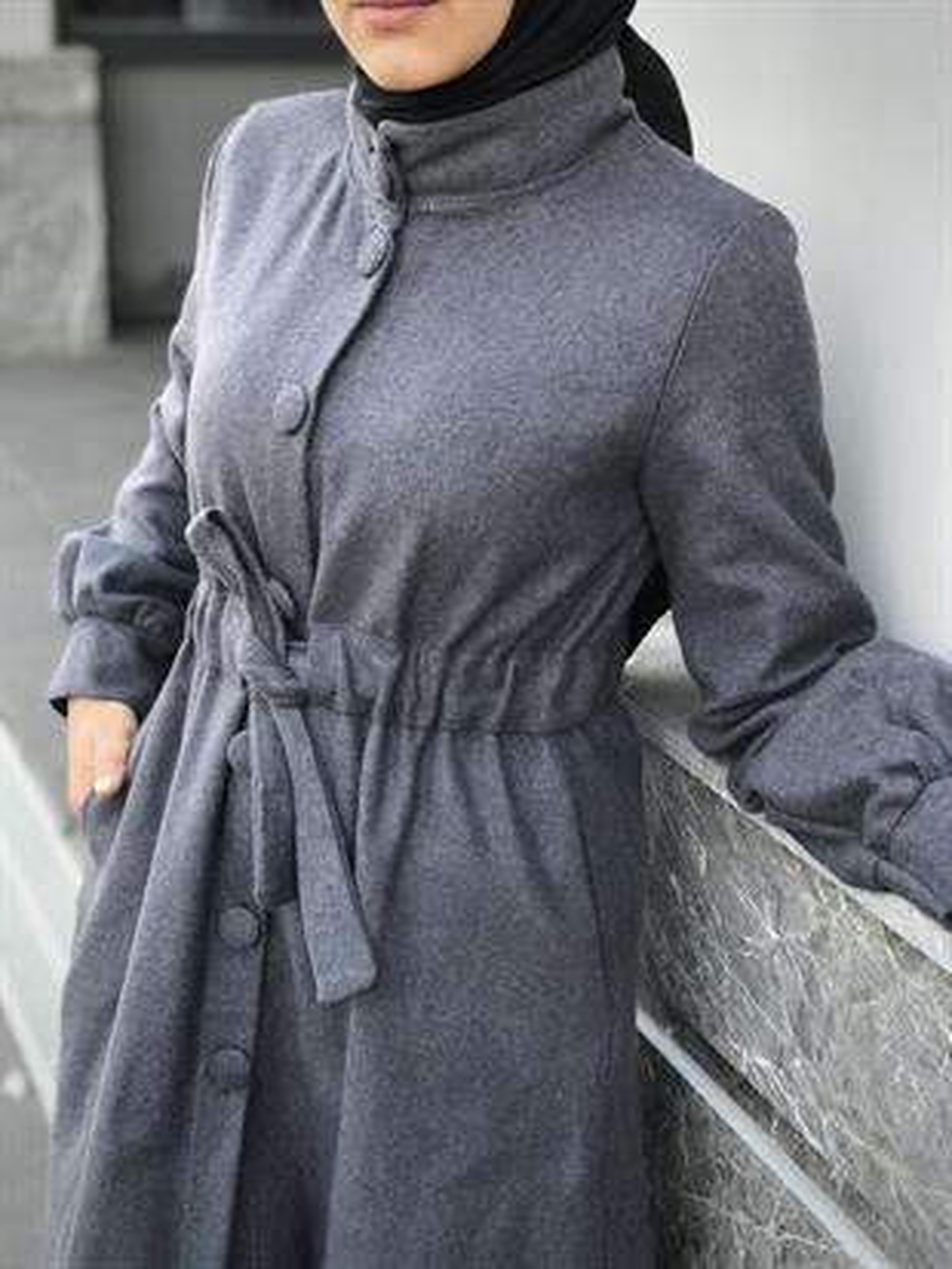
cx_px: 476
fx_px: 2089
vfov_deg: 33.8
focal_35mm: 57
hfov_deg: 25.7
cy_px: 634
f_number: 2.8
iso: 25
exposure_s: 1/50
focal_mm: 6.6
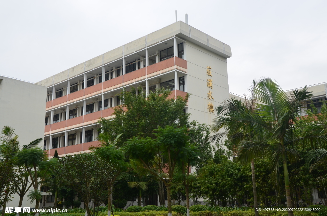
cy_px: 108
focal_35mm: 42
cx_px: 164
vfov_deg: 31.7
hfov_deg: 46.5
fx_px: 381
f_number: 10
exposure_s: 1/40
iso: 100
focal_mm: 28
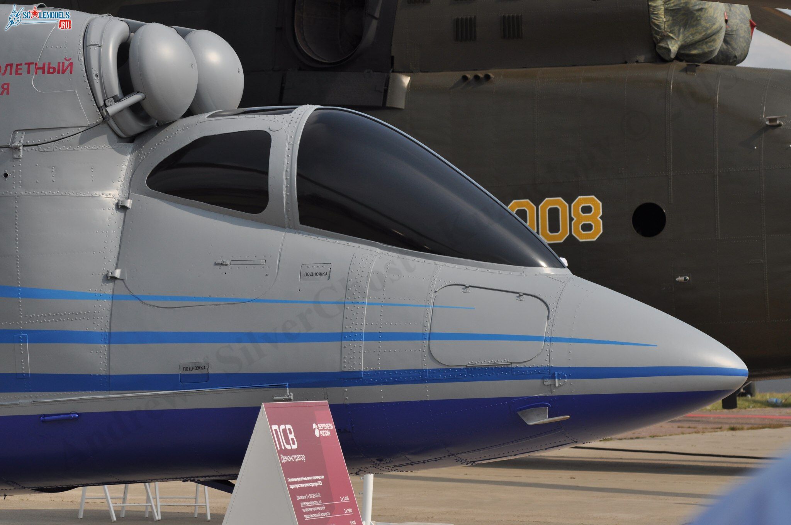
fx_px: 3357
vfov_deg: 8.9
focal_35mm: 153
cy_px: 262
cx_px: 396
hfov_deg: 13.4
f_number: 8
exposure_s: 1/1000
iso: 200
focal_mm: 102
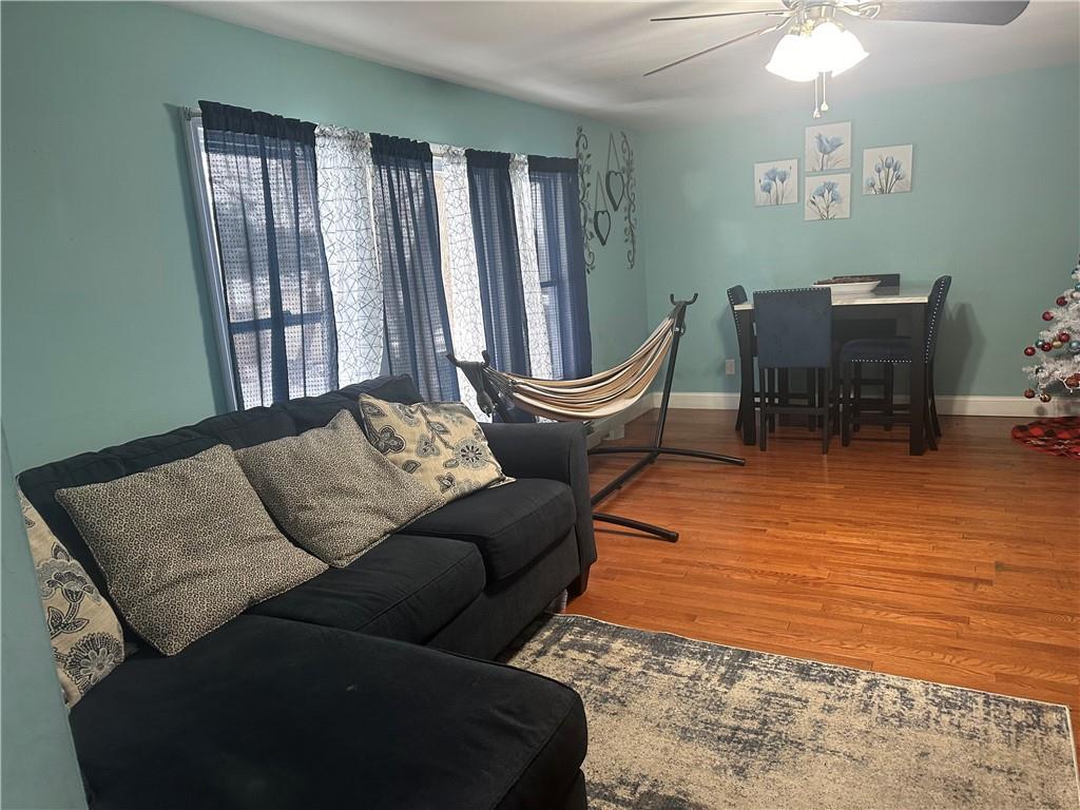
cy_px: 405
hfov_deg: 71.6
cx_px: 540
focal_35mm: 24
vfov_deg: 56.8
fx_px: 749
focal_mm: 6.86
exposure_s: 1/60
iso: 200
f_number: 1.78
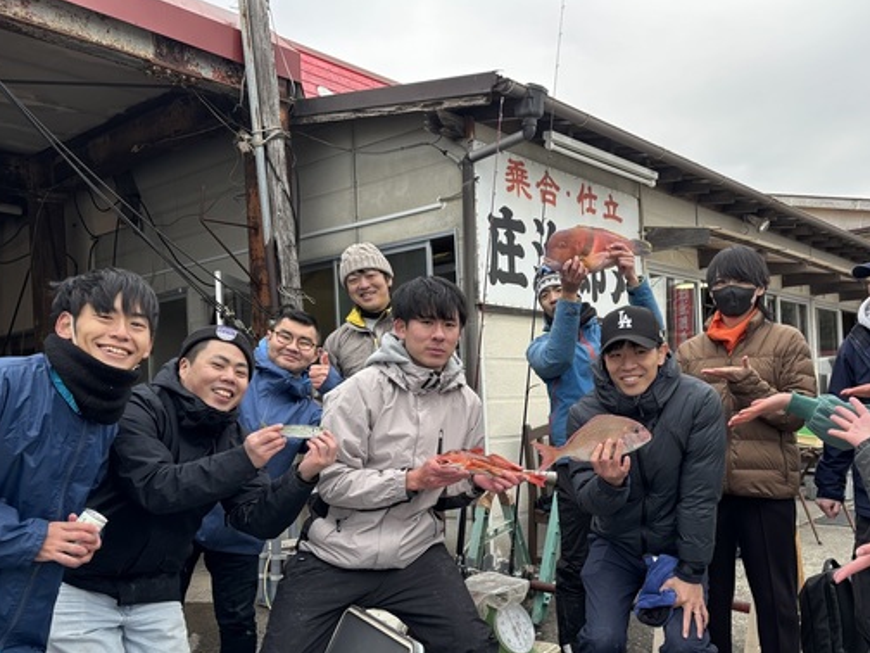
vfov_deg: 42.7
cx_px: 528
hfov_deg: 54.9
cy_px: 394
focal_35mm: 33
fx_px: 829
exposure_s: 1/361
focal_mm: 5.96
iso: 50
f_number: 1.6
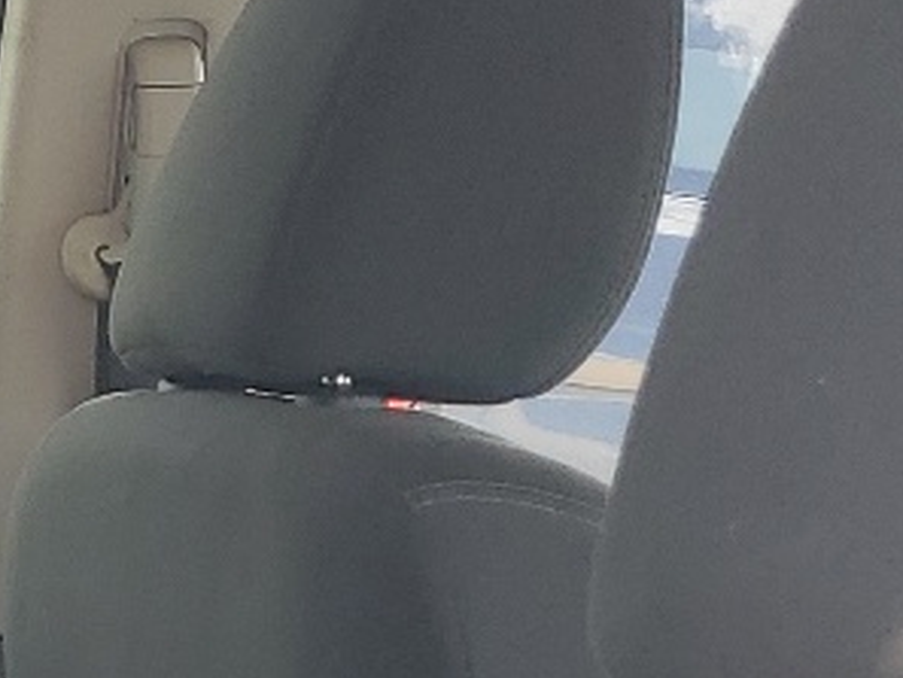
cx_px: -468
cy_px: 1371
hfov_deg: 13.3
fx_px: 3654
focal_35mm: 140
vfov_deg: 9.8
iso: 50
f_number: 1.5
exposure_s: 1/417
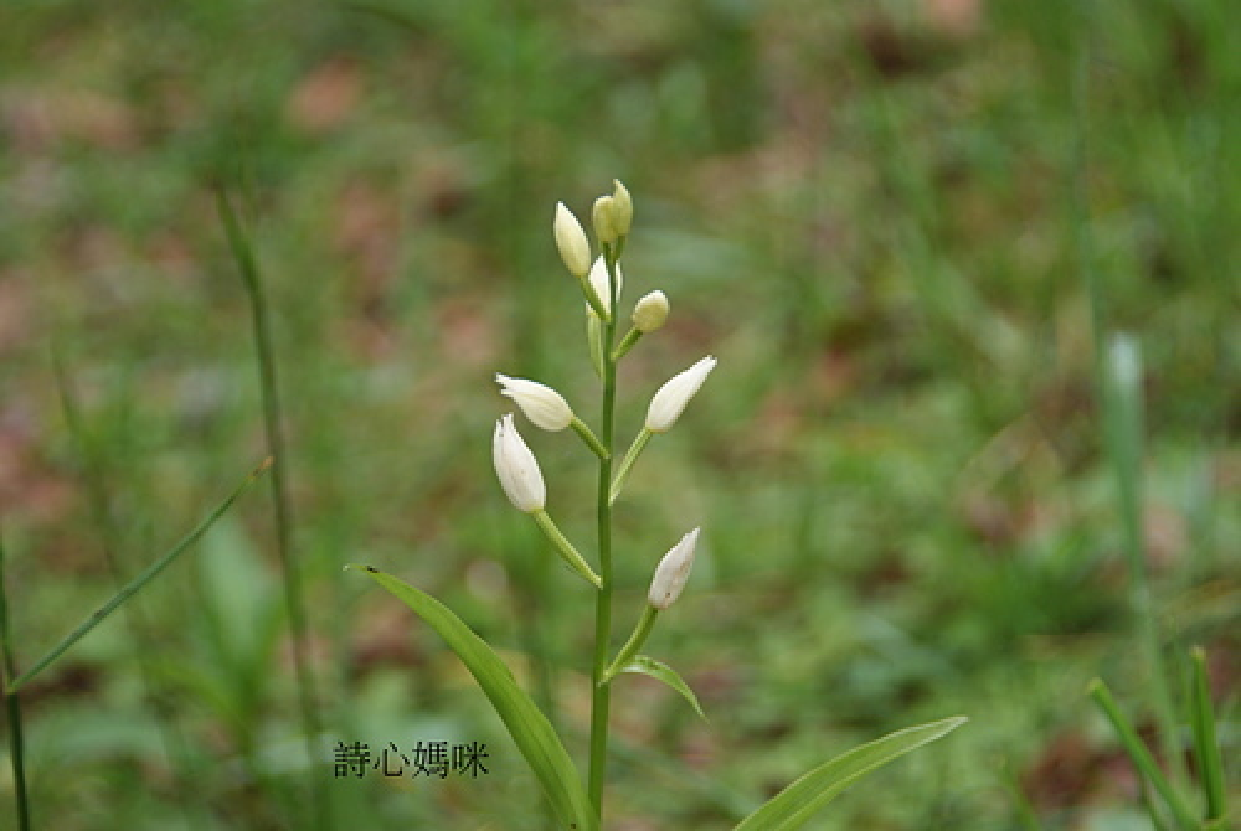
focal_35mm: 112
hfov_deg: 18.2
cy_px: 416
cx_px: 620
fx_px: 3884
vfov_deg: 12.2
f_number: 5.6
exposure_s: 1/125
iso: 400
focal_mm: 75
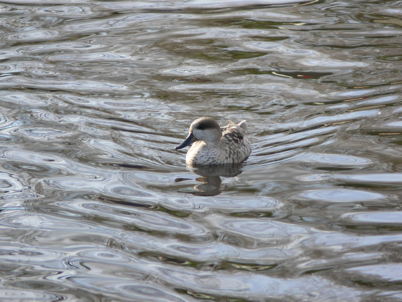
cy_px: 151
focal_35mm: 420
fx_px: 4878
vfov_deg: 3.5
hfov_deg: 4.7
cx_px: 201
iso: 80
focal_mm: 88.8
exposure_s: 1/100
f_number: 4
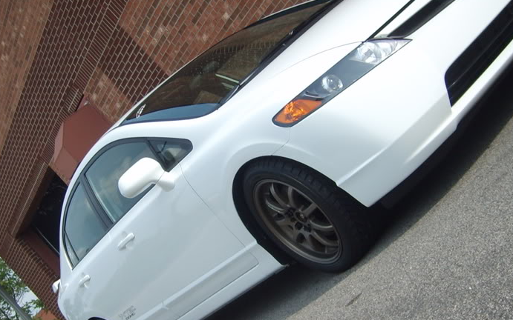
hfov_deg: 36.9
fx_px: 769
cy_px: 162
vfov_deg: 23.6
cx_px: 238
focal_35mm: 55
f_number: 7.1
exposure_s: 1/180
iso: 50
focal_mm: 5.8
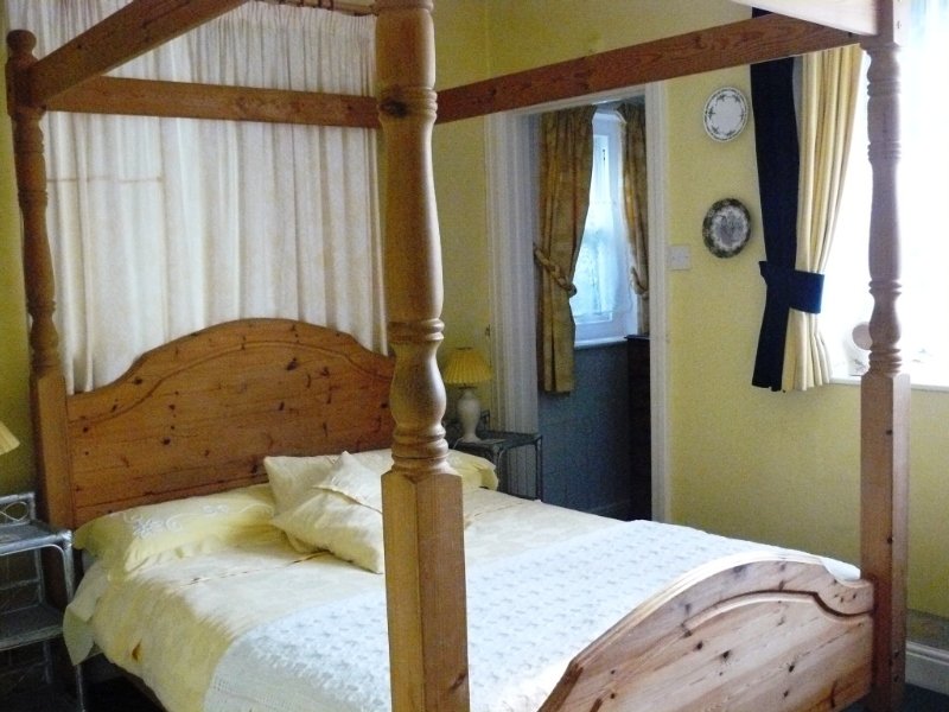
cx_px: 474
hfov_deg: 51.4
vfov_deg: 39.7
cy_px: 356
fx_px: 987
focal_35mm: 36
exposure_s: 1/100
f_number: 2.8
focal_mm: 6
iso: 800
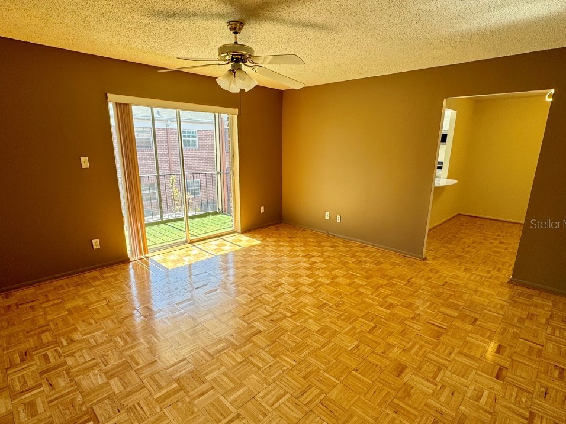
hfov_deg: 98.2
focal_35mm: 15
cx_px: 283
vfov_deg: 81.7
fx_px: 245
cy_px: 224
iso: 50
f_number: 2.2
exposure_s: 1/99
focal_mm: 2.22
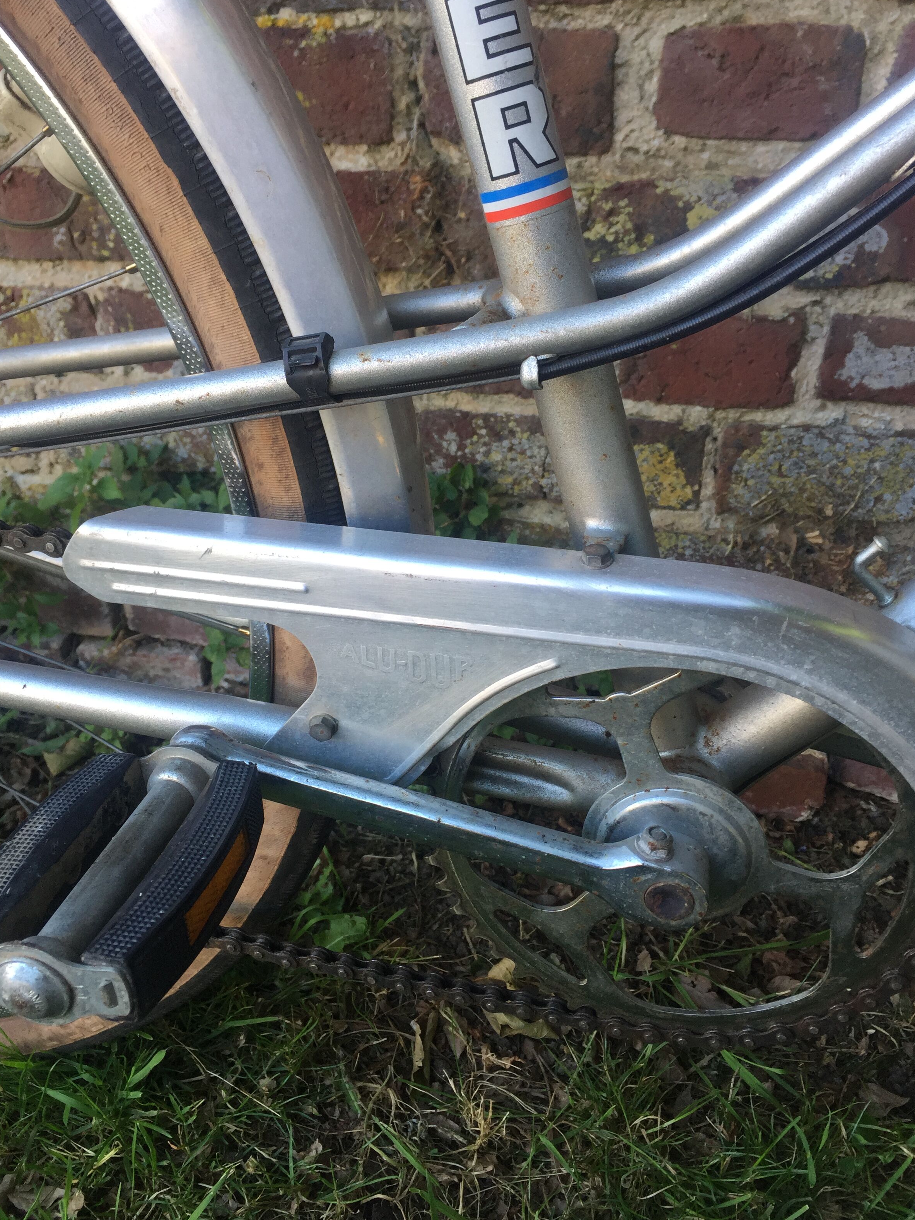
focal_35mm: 30
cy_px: 608
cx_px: 458
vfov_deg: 60.0
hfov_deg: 46.8
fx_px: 1057
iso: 40
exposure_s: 1/100
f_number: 2.2
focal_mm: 4.15
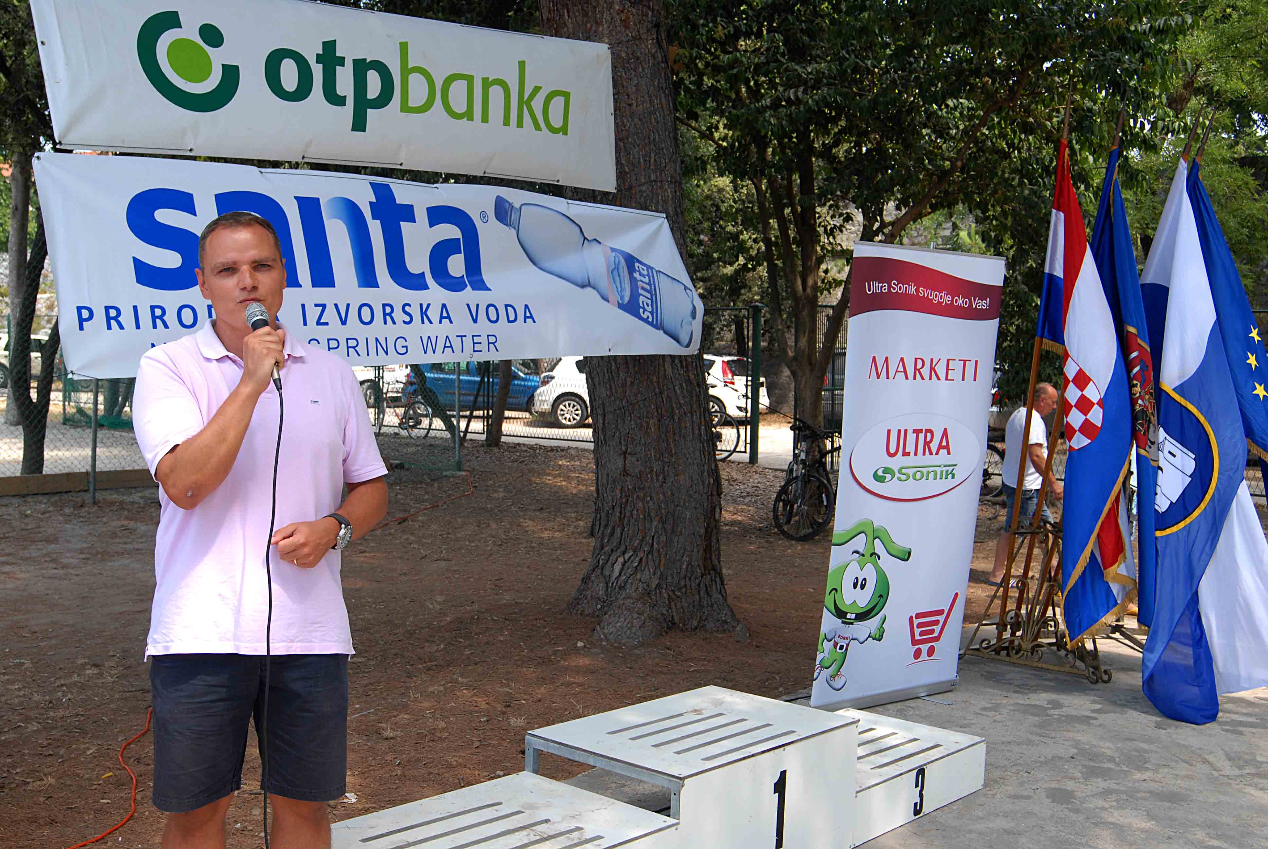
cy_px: 424
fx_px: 1375
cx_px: 634
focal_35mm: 39
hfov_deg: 49.5
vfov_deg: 34.3
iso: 250
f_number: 7.1
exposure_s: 1/200
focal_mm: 26
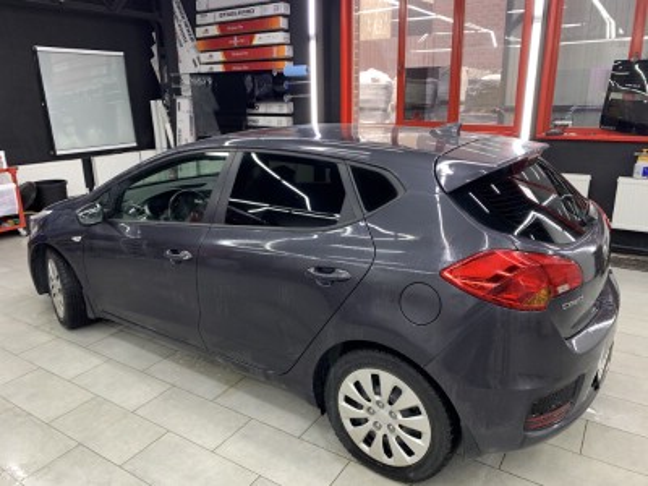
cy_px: 243
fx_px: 487
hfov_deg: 67.3
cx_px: 324
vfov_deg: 53.1
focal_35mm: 26
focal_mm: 4.25
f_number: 1.8
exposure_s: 1/50
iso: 80
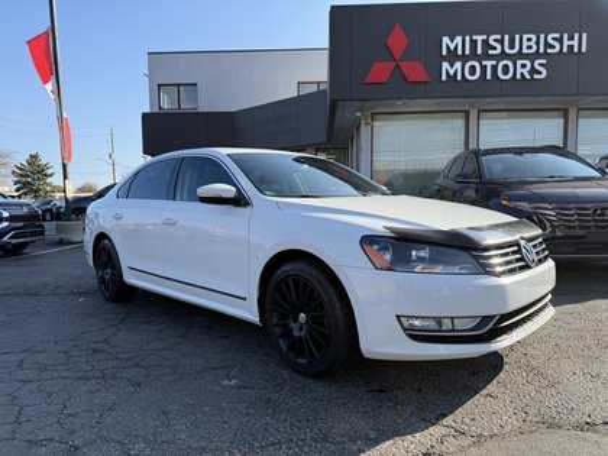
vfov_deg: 56.8
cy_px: 228
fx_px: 422
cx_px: 304
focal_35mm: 24
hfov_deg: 71.6
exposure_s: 1/2110
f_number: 1.78
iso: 80
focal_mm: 6.76
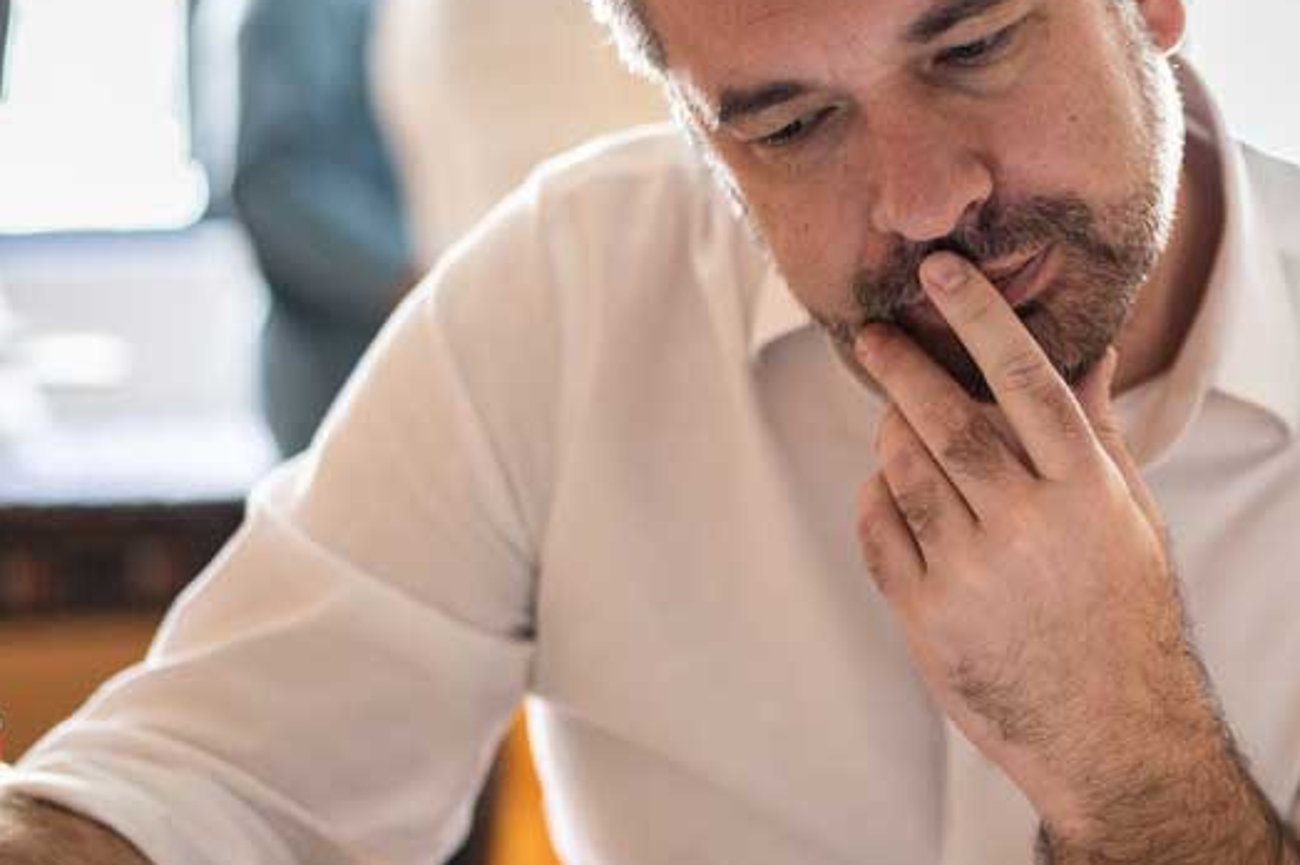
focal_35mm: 84
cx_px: 994
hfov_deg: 23.9
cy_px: 487
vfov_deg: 16.2
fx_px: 3031
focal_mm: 35
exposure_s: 1/200
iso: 500
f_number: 1.2
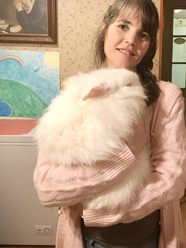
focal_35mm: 46
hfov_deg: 31.1
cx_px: 133
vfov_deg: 41.2
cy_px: 117
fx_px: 330
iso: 200
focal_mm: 4.15
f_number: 2.2
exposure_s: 1/20
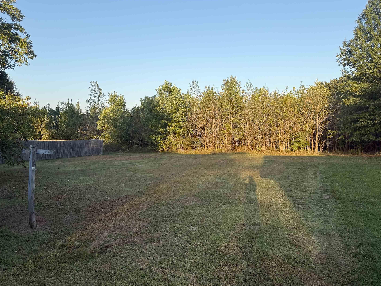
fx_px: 286
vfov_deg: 53.1
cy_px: 147
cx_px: 184
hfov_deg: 67.3
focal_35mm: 26
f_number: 1.78
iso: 80
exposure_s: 1/1292
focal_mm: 6.76
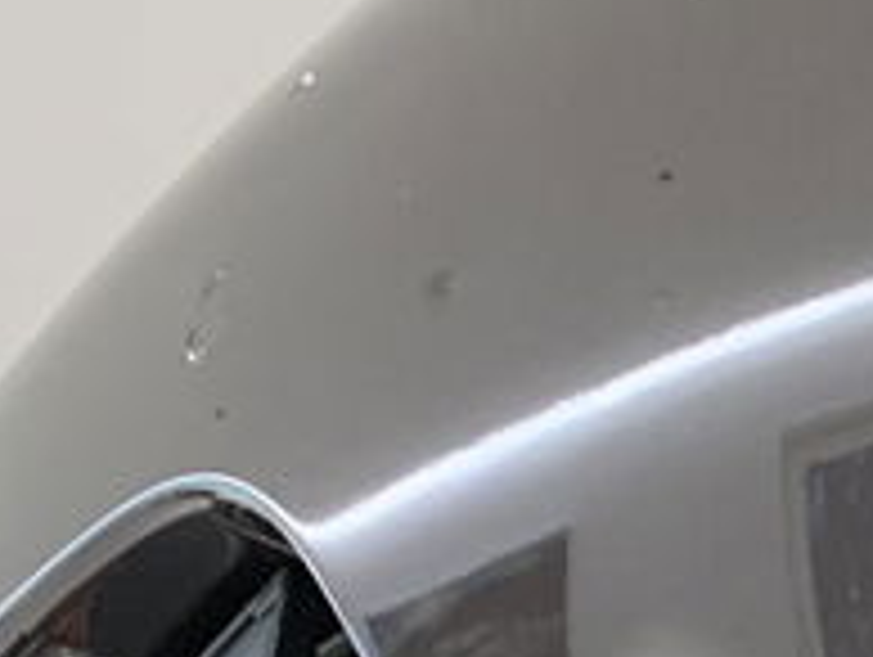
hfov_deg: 12.4
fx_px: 3459
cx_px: 1836
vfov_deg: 9.4
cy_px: 1692
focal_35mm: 137
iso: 500
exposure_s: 1/25
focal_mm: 4.25
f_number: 1.8
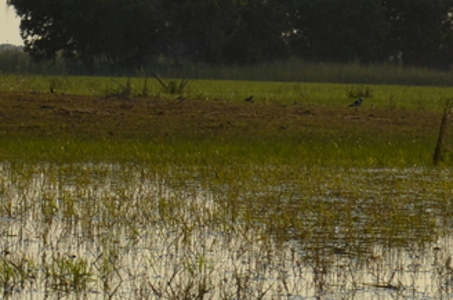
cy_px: 86
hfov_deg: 6.3
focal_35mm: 322
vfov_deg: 4.2
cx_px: -246
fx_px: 4041
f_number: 8
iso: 125
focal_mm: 55
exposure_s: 1/250
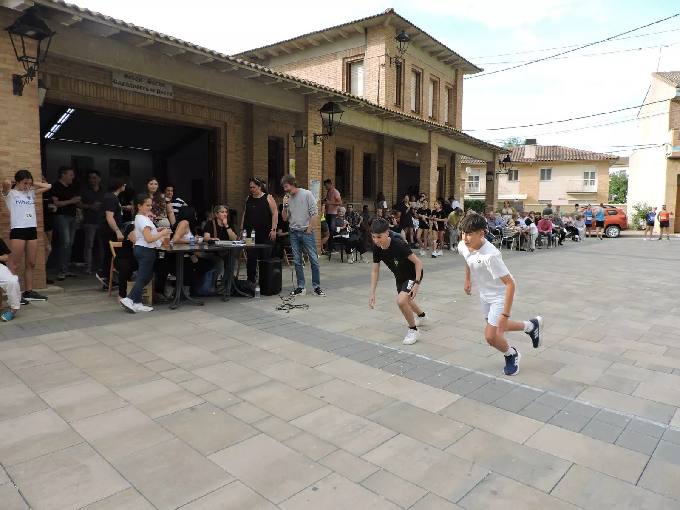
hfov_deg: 71.6
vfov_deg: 56.8
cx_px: 340
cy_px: 255
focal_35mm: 24
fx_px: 471
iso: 100
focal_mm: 4.3
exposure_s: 1/400
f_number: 3
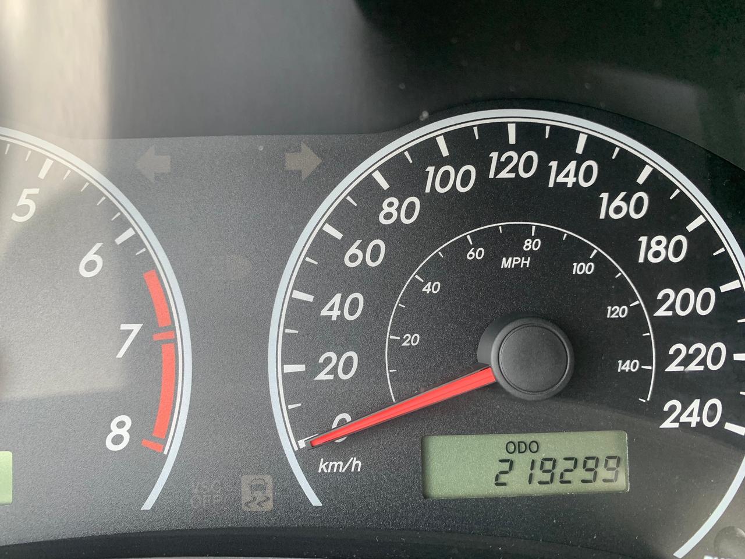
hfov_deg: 67.3
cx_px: 372
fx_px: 560
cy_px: 280
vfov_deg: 53.1
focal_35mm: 26
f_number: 1.8
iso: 80
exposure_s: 1/121
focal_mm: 4.25
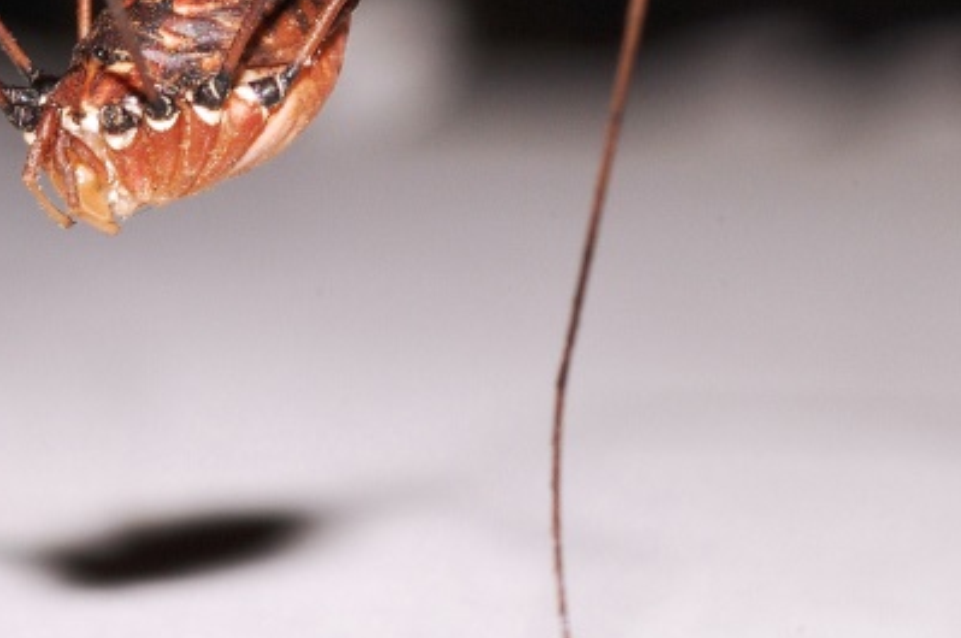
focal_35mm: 291
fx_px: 7759
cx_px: 195
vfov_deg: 4.7
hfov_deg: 7.1
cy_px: 60
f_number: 32
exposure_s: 1/500
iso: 200
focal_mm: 90
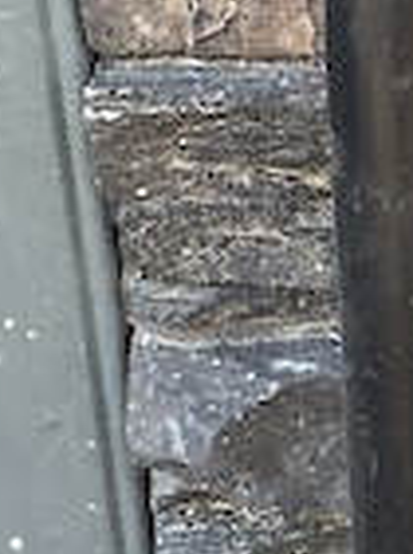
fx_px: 2637
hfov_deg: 8.6
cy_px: 153
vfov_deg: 12.0
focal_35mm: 165
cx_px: 708
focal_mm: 4.15
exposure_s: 1/120
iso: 50
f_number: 2.2
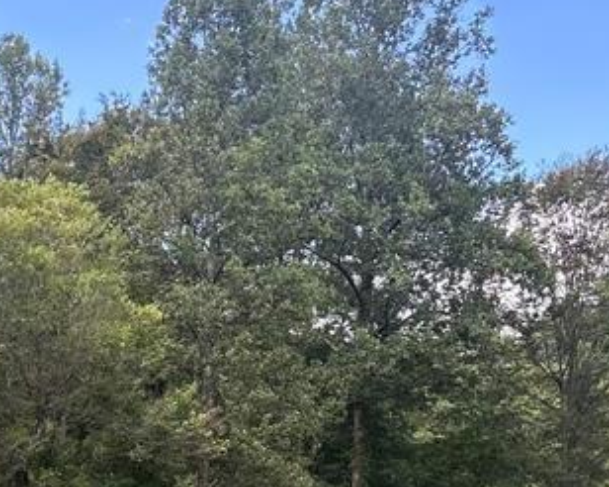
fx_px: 1405
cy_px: 618
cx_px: -186
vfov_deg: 18.4
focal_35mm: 78
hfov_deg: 22.0
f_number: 1.78
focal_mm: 6.86
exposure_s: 1/401
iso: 80
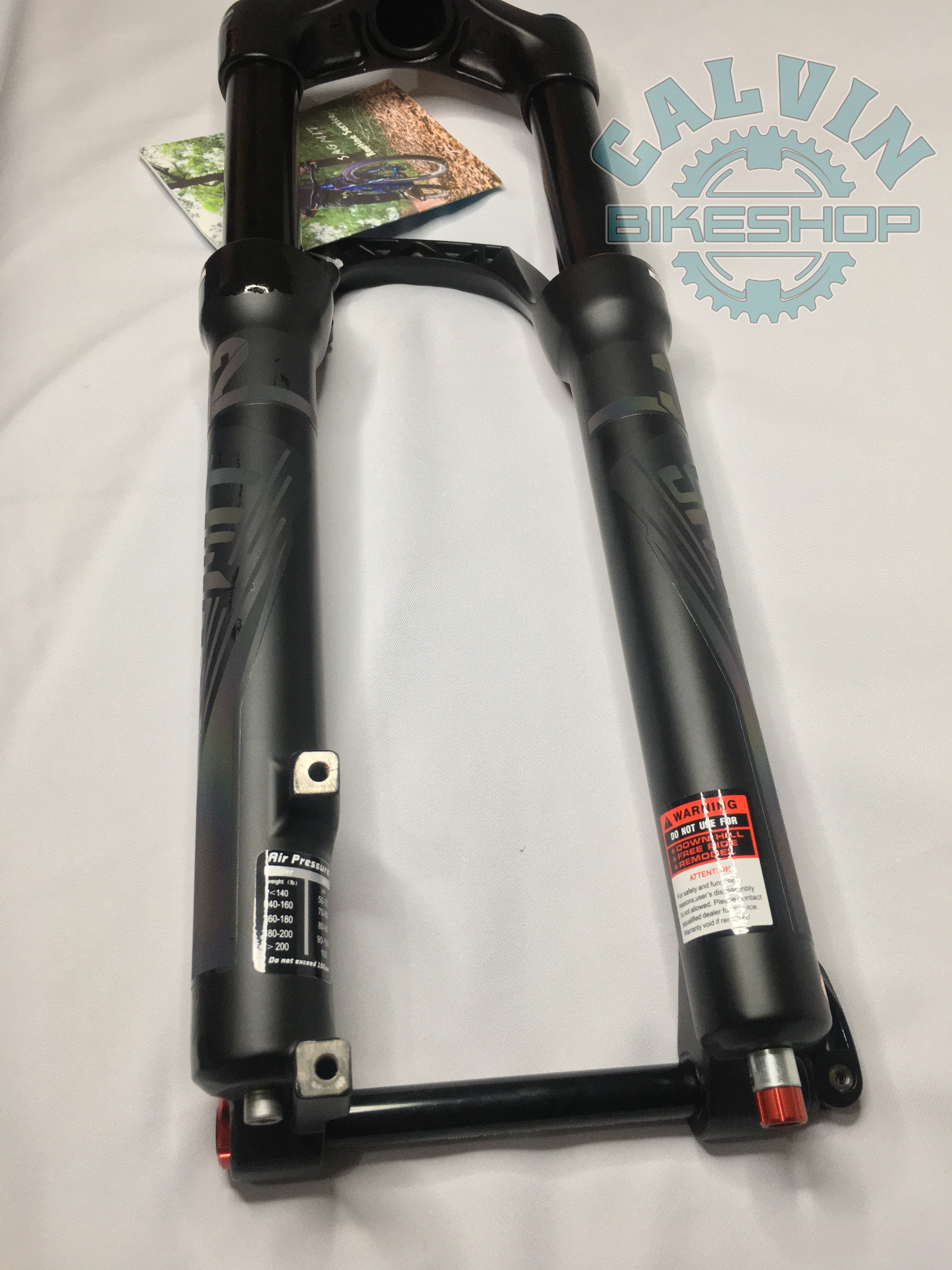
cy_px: 635
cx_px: 476
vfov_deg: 61.7
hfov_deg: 48.2
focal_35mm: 29
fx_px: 1063
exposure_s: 1/30
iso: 64
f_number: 2.2
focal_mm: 4.15
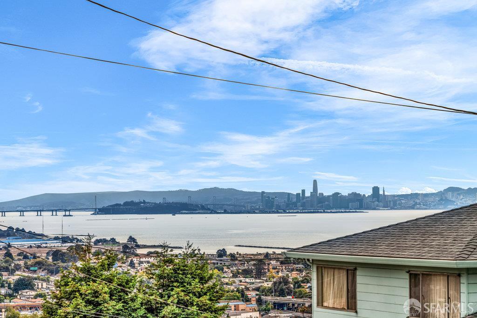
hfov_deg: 18.1
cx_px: 238
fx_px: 1497
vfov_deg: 12.1
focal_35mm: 113
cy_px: 159
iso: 100
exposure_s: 1/1250
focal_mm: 113
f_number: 6.3
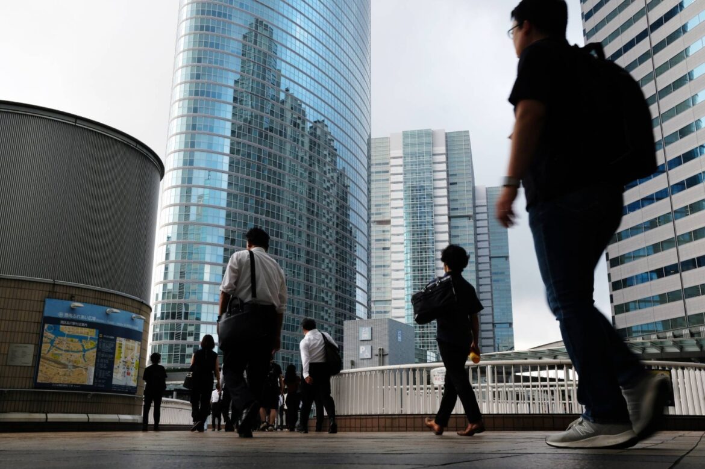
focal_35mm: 35
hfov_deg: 54.5
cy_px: 234
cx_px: 352
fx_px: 685
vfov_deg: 37.8
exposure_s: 1/120
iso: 800
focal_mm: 23
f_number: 14
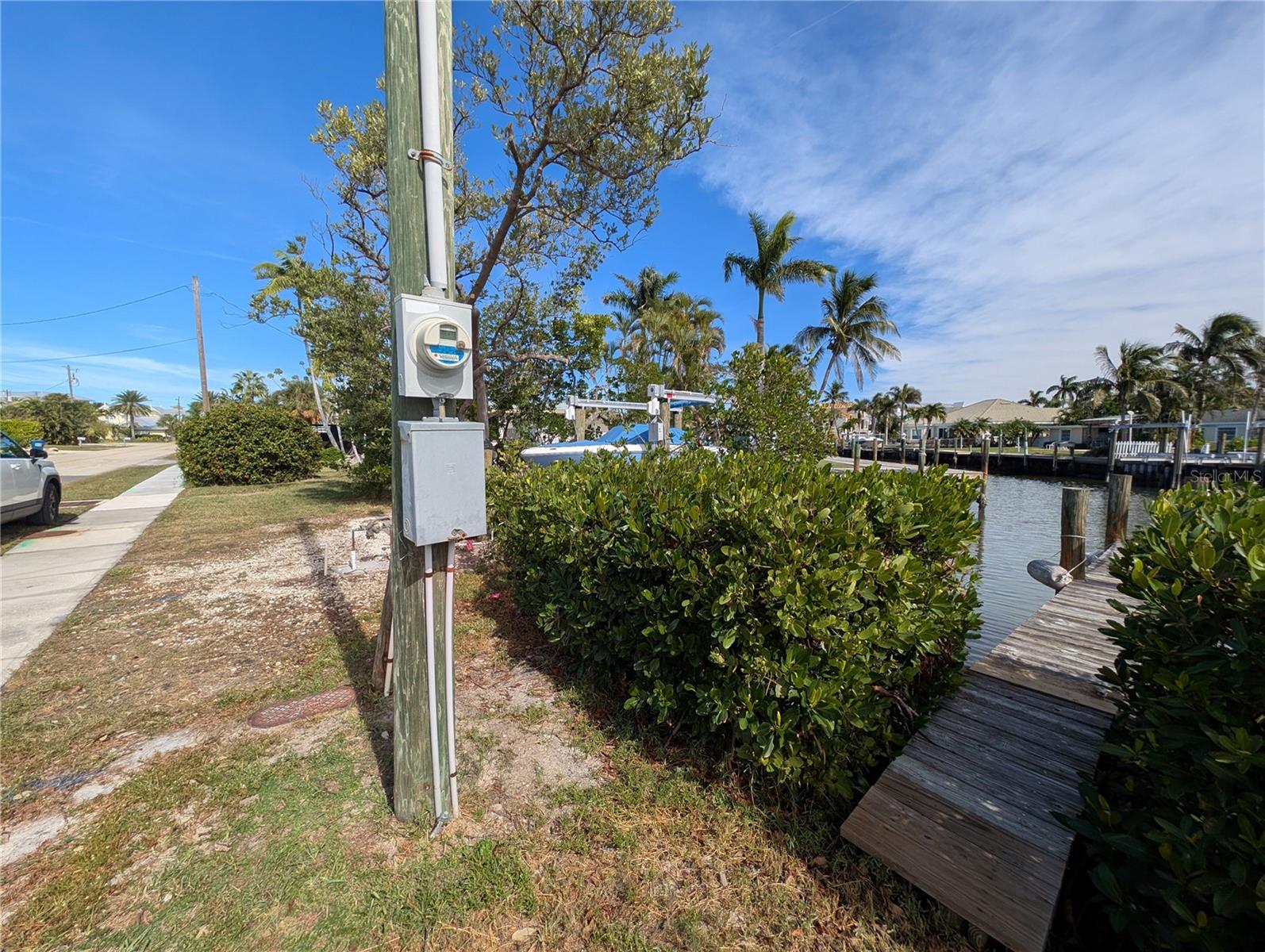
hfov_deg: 110.5
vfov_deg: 94.6
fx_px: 439
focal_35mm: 12
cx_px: 632
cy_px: 476
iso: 40
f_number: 1.95
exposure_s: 1/1815
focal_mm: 2.23
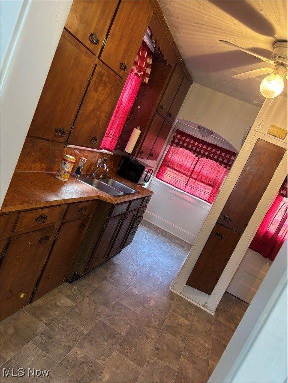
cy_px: 192
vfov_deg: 67.3
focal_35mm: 26
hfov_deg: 53.1
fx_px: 288
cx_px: 144
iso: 500
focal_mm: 5.96
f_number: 1.6
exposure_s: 1/40
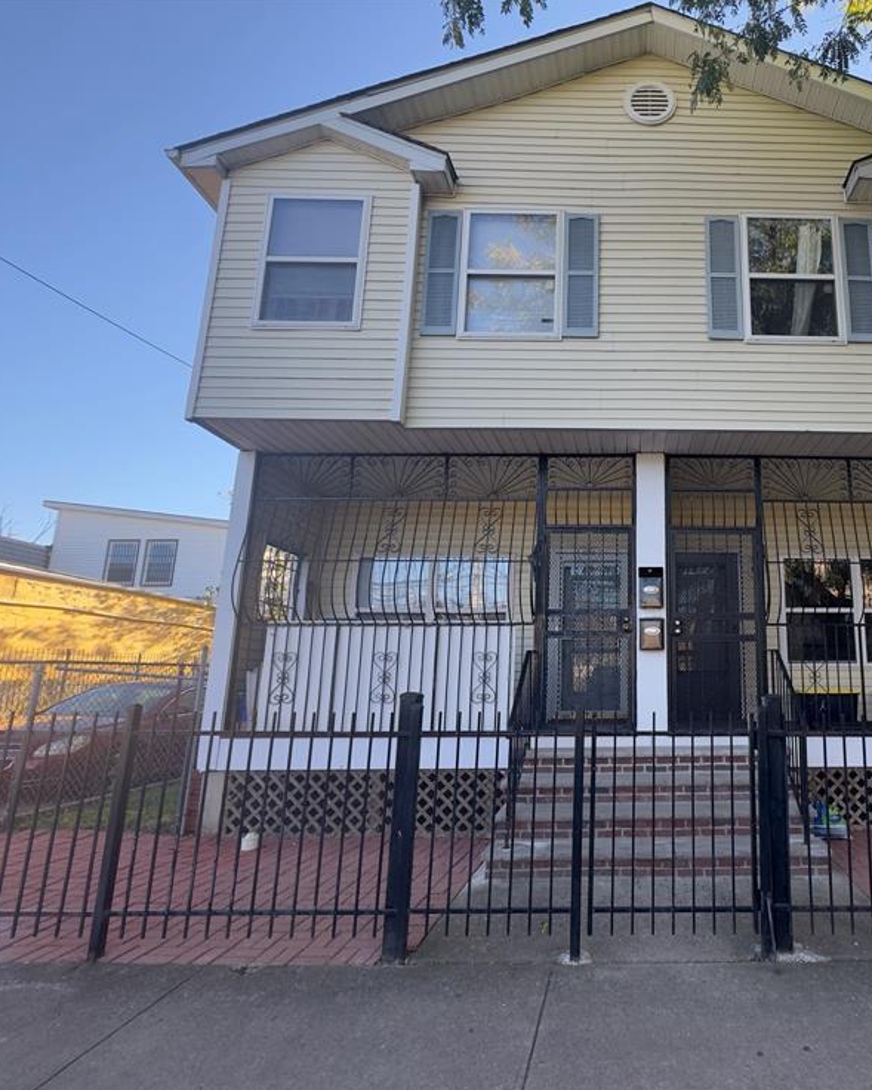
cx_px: 643
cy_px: 566
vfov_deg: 83.2
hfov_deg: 66.9
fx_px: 613
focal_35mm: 19
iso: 40
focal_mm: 2.22
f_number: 2.2
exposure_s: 1/169
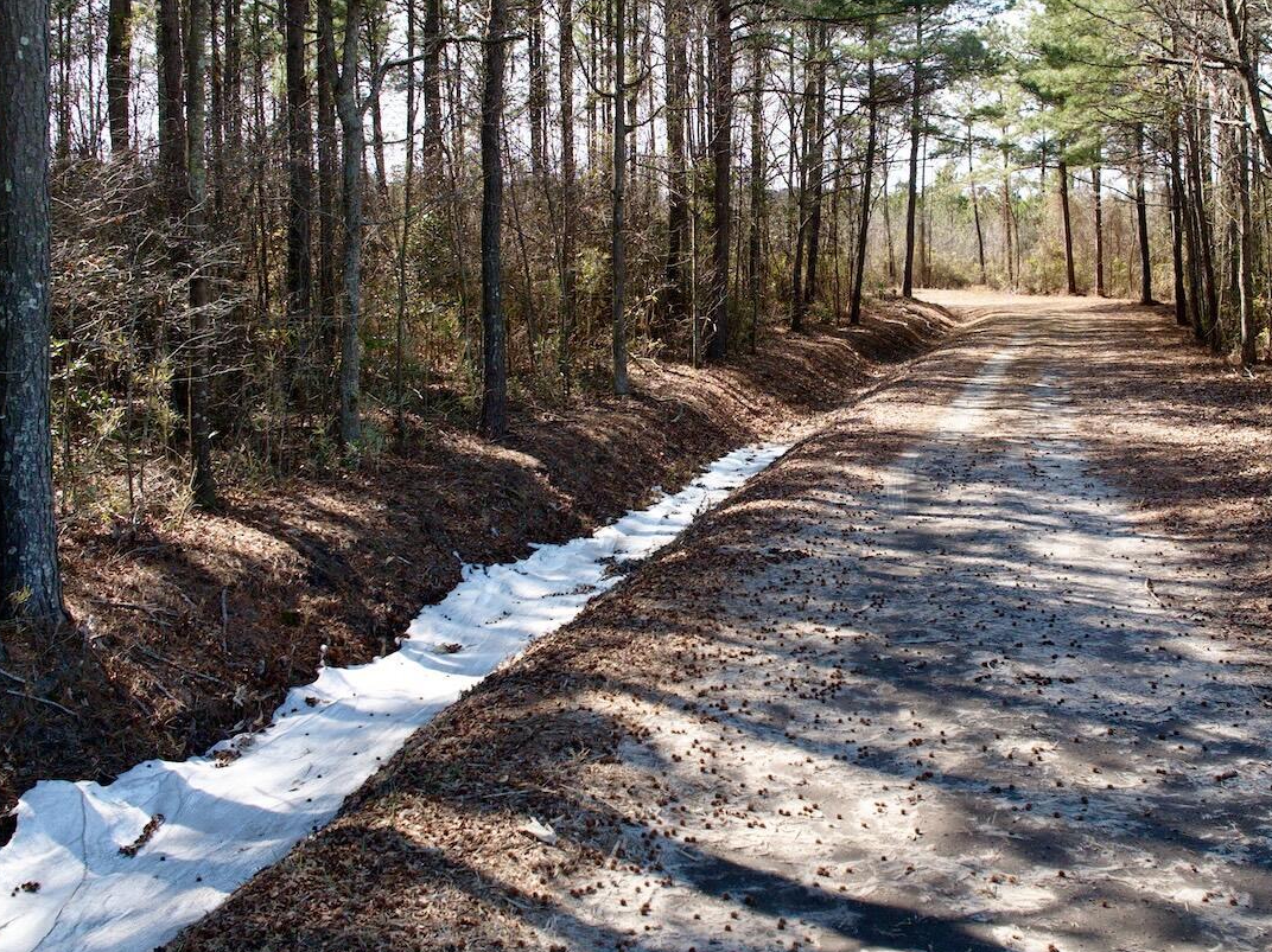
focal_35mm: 43
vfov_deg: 33.5
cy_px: 376
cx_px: 784
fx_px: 1579
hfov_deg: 43.6
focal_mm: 12.29
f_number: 2.8
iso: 400
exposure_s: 1/1250
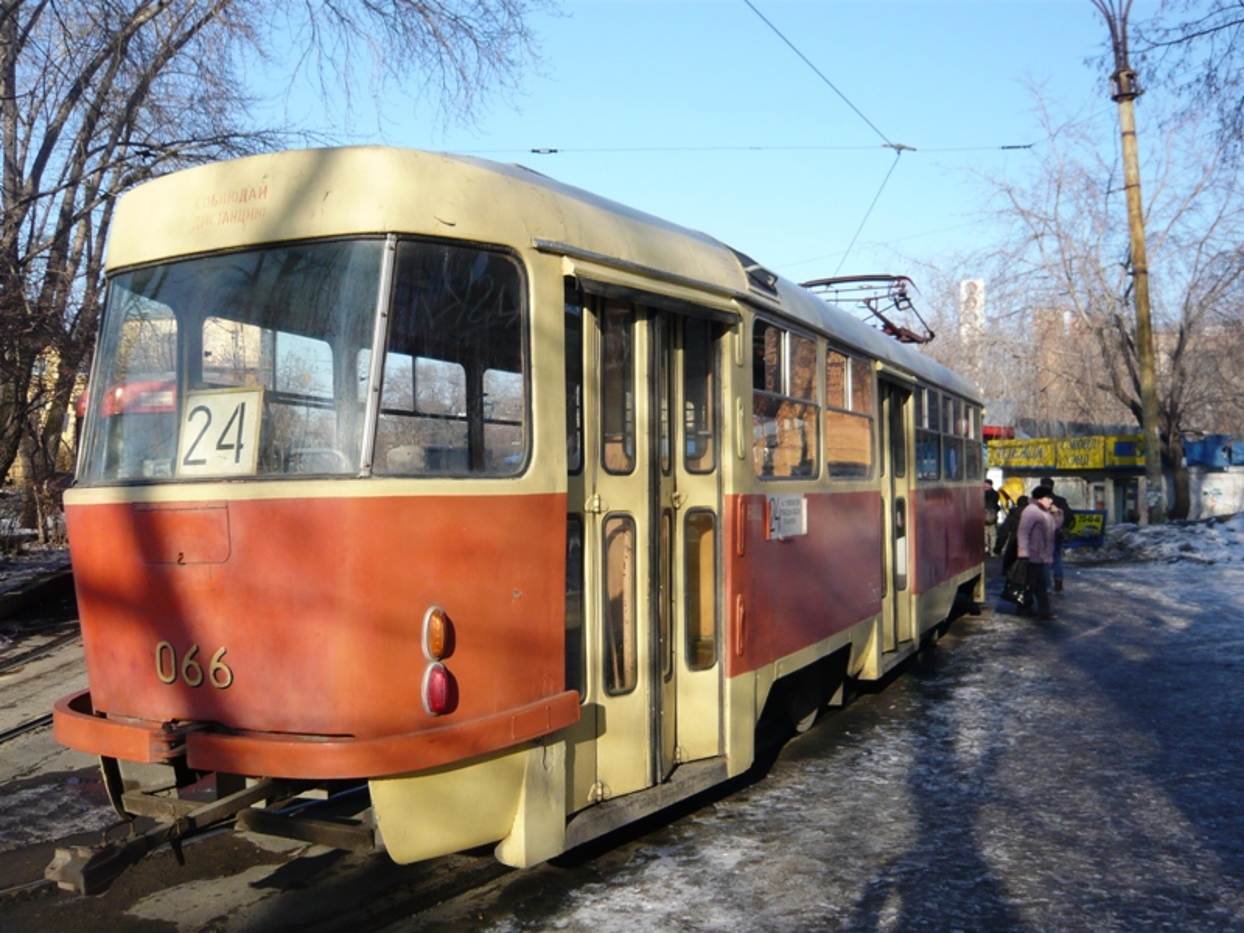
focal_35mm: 32
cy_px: 466
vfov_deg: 44.2
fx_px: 1150
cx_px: 622
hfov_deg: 56.8
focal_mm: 5.2
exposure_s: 1/800
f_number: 3
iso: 100
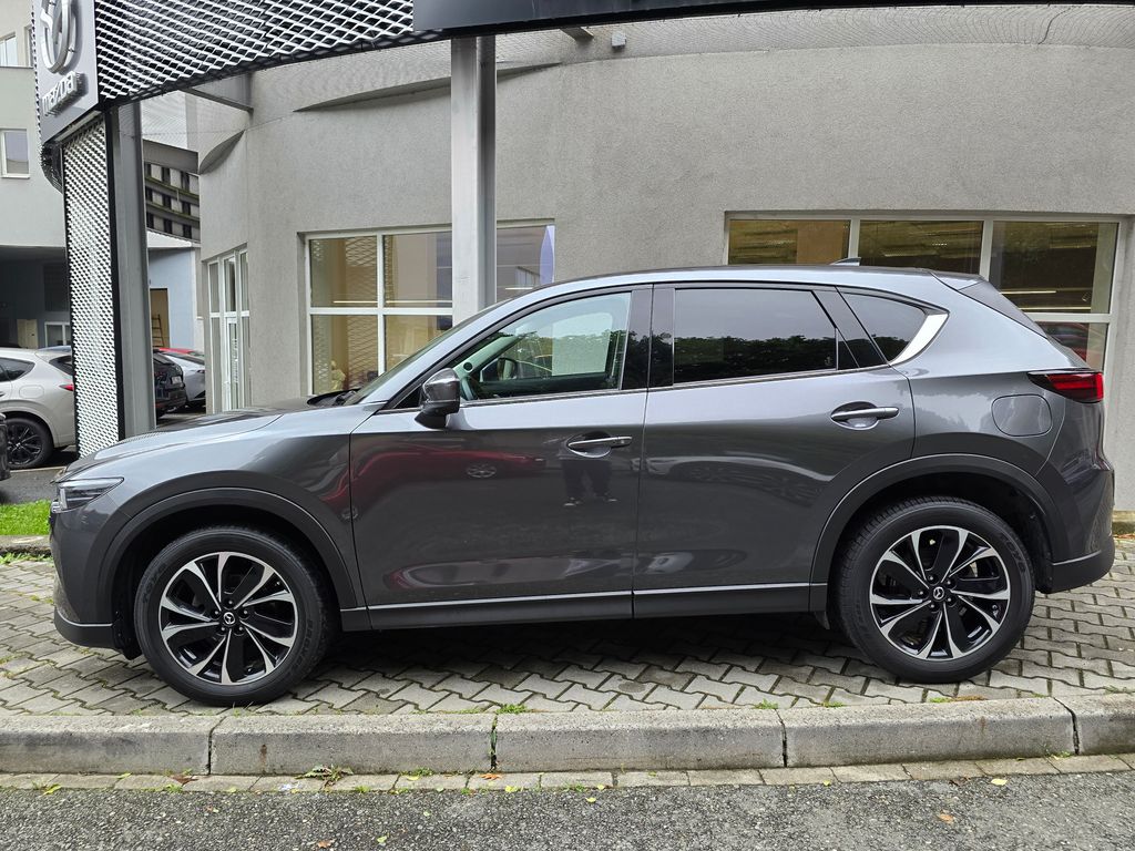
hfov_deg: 73.9
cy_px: 426
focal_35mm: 23
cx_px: 568
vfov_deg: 58.9
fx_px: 754
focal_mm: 6.3
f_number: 1.7
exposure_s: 1/180
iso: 125
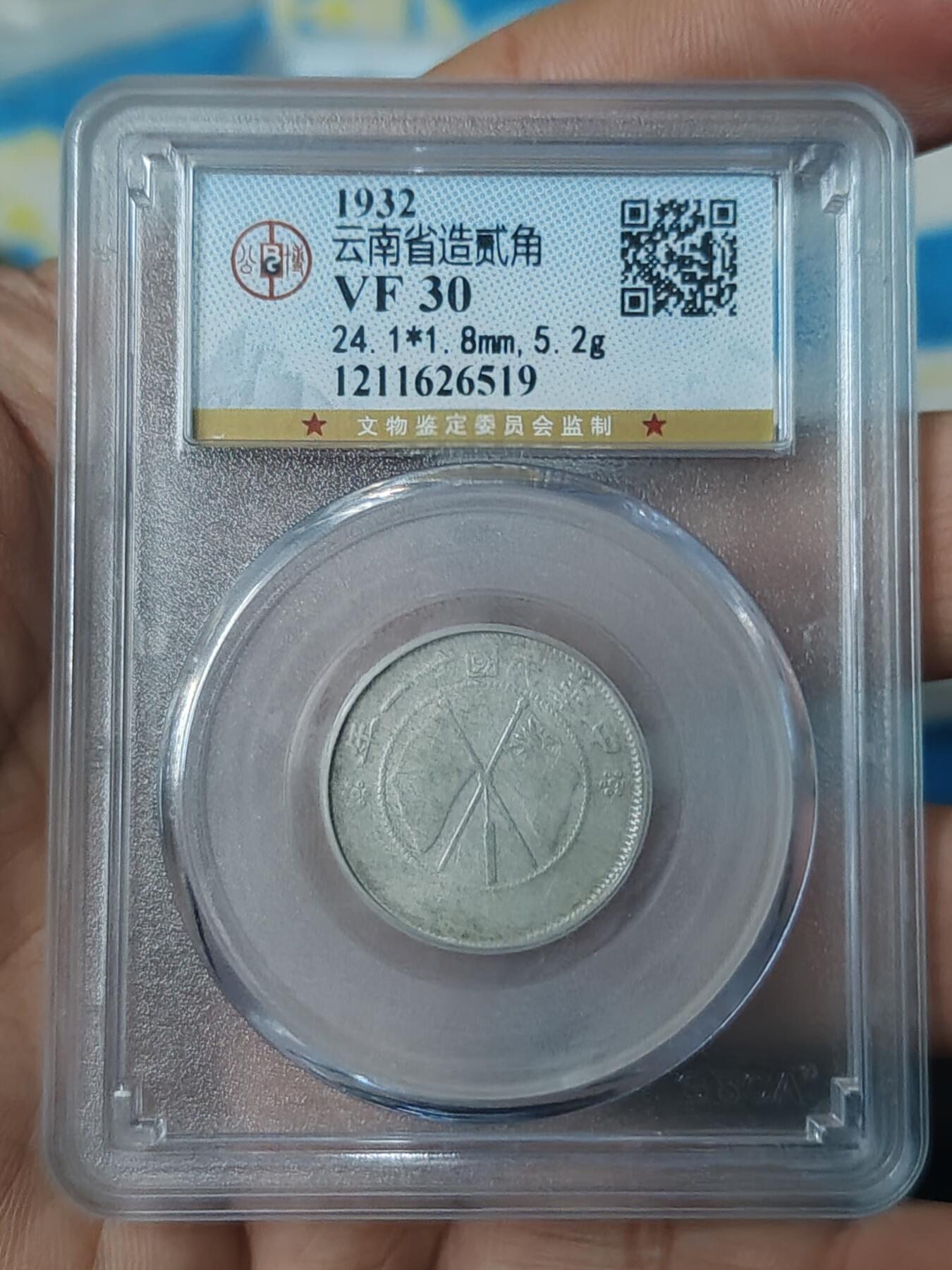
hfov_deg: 27.0
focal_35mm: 54
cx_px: 476
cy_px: 635
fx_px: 1980
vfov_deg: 35.5
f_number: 1.9
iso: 3200
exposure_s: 1/33
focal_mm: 6.12
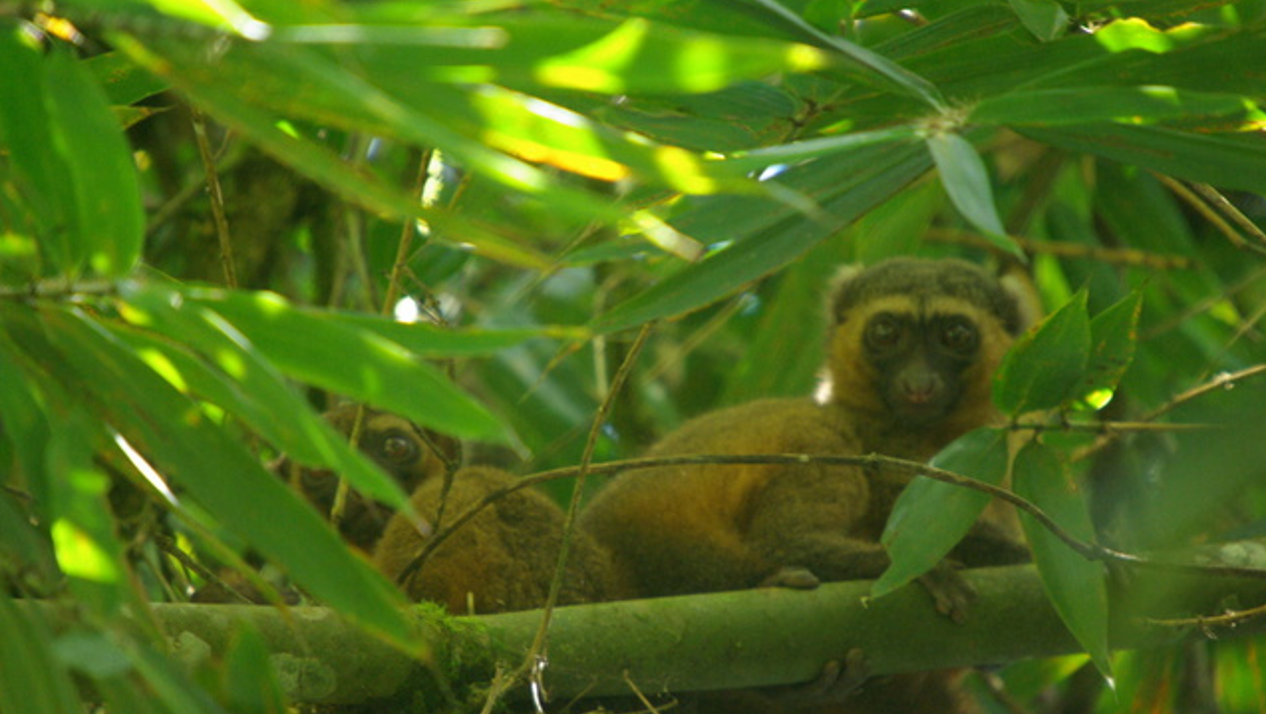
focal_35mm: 789
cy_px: 399
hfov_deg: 2.7
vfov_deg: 1.5
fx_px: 26498
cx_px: 632
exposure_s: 1/60
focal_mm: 500
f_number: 6.7
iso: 800
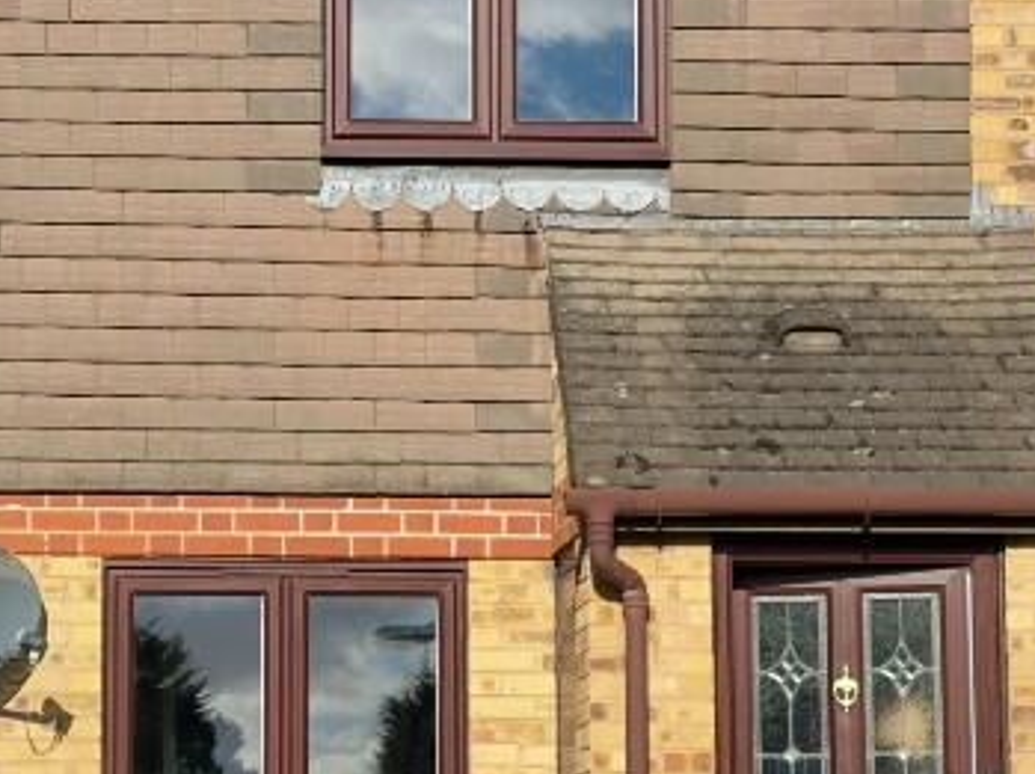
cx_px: 211
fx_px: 4211
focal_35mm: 141
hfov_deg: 13.9
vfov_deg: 10.5
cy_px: 451
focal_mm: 6.76
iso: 64
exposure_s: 1/5587
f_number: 1.78
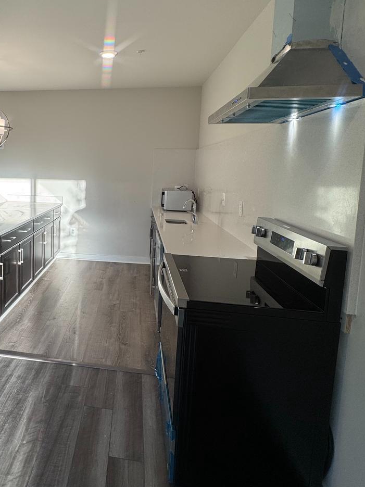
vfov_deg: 73.3
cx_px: 79
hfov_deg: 55.2
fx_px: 323
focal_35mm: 23
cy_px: 200
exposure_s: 1/120
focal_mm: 2.22
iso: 50
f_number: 2.2
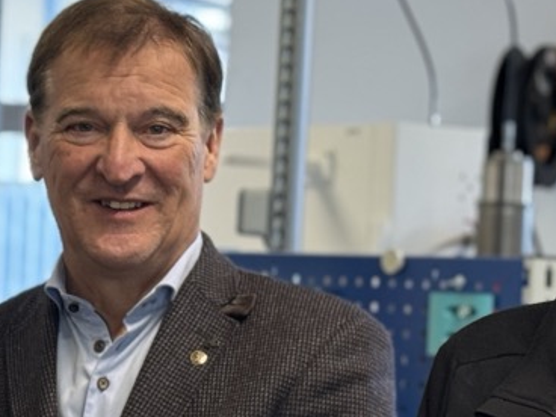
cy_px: 372
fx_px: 2682
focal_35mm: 167
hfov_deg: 11.8
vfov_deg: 8.9
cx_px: 134
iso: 64
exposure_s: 1/50
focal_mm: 6.76
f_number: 1.78
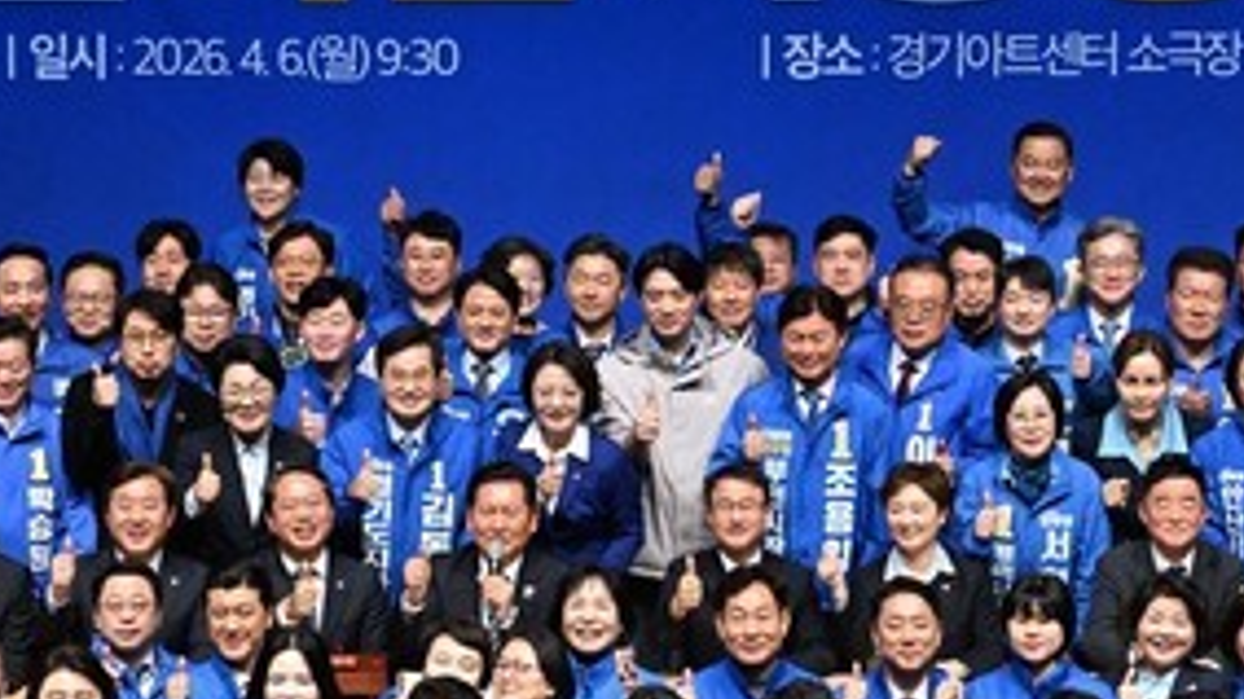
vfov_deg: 6.5
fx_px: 6134
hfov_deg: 11.6
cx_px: 536
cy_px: 292
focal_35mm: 186
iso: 3200
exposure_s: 1/500
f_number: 5.6
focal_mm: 80
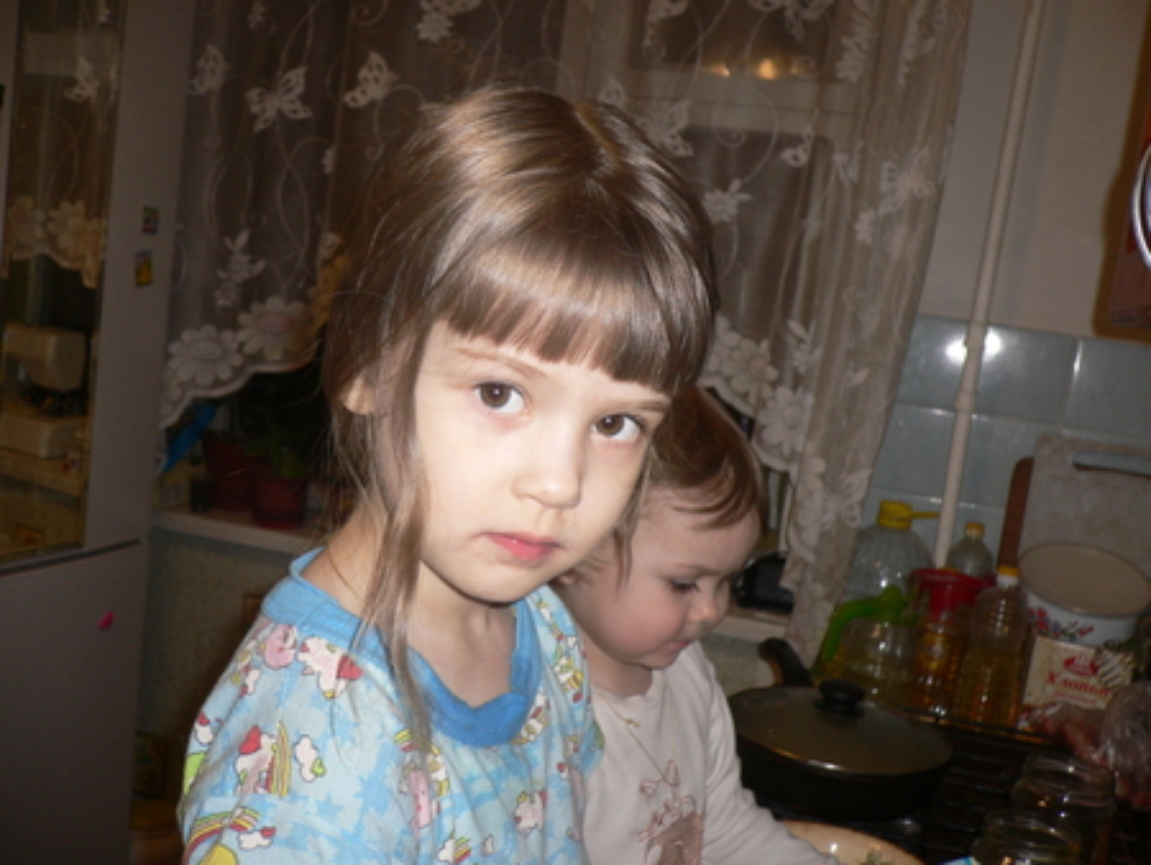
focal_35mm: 35
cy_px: 432
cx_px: 576
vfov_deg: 40.7
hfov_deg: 52.6
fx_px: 1164
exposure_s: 1/60
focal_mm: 5.8
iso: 100
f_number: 2.8
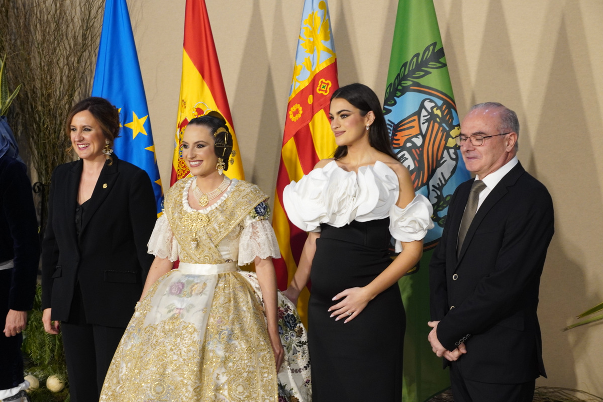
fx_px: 1256
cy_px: 201
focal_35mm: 75
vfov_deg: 18.2
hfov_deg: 27.0
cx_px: 302
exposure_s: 1/80
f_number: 6.3
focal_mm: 50
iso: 800
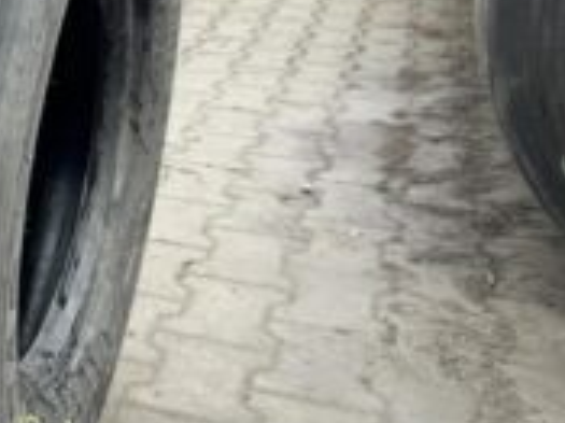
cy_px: 160
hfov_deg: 27.3
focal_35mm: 64
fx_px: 1044
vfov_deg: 22.9
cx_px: -81
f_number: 1.5
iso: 40
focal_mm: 5.7
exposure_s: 1/174
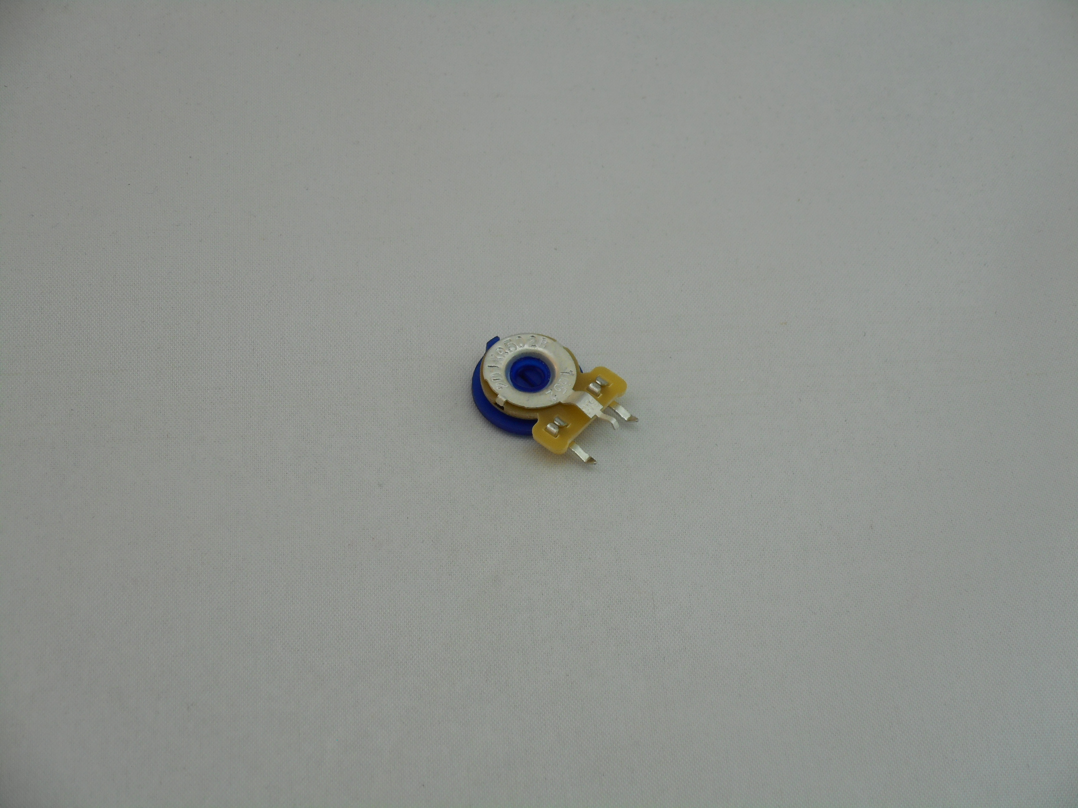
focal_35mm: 89
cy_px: 404
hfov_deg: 22.0
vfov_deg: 16.6
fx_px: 2772
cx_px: 539
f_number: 5.6
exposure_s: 1/60
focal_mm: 15.9
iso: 110
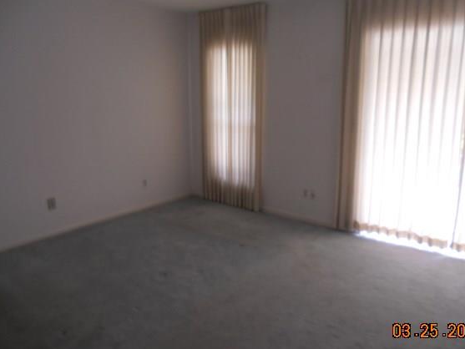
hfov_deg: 58.3
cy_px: 173
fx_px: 417
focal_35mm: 31
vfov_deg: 45.5
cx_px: 239
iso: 160
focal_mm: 4.9
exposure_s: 1/30
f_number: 3.2
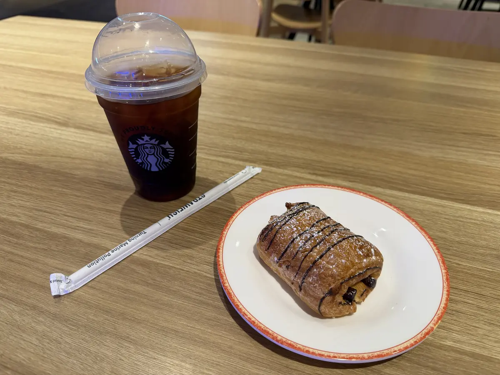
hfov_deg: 71.6
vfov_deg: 56.8
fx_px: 347
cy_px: 188
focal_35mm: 24
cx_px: 250
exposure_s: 1/100
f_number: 1.78
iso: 200
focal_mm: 6.76
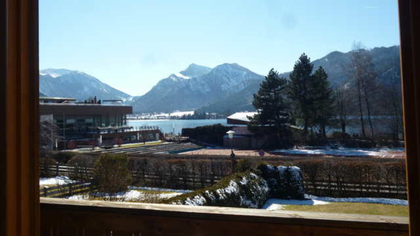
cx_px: 210
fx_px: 390
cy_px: 94
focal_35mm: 35
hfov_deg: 56.6
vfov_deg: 33.6
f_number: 10
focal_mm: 5.7
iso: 100
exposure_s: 1/100
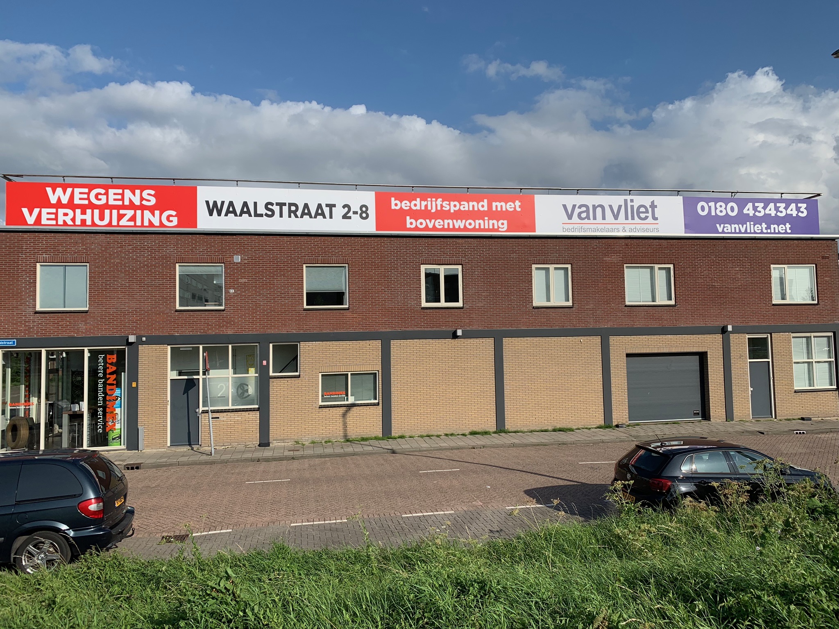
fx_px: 630
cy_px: 314
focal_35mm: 26
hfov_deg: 67.3
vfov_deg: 53.1
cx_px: 420
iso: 25
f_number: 1.8
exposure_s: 1/3185
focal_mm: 4.25
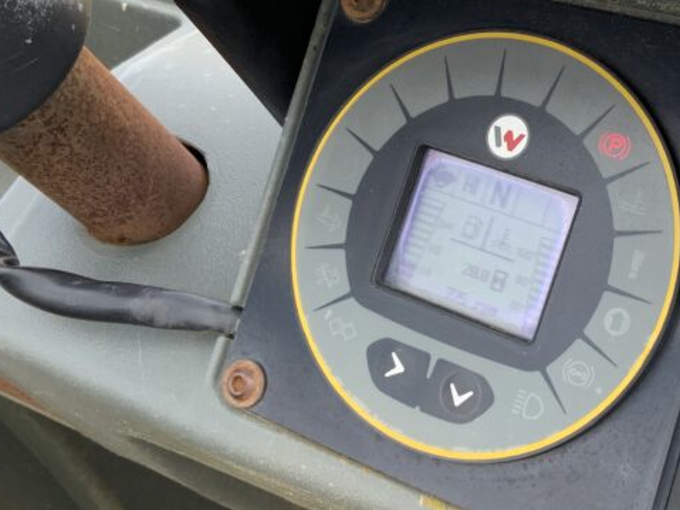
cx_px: 528
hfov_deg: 30.6
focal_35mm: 62
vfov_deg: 23.6
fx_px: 1218
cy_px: 193
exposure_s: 1/184
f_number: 1.8
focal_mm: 3
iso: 16
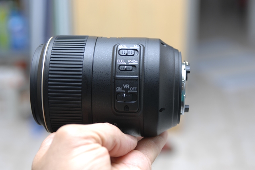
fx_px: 478
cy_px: 85
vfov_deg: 20.1
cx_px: 128
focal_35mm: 68
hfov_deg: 29.9
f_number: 4
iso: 100
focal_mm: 45
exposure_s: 1/60
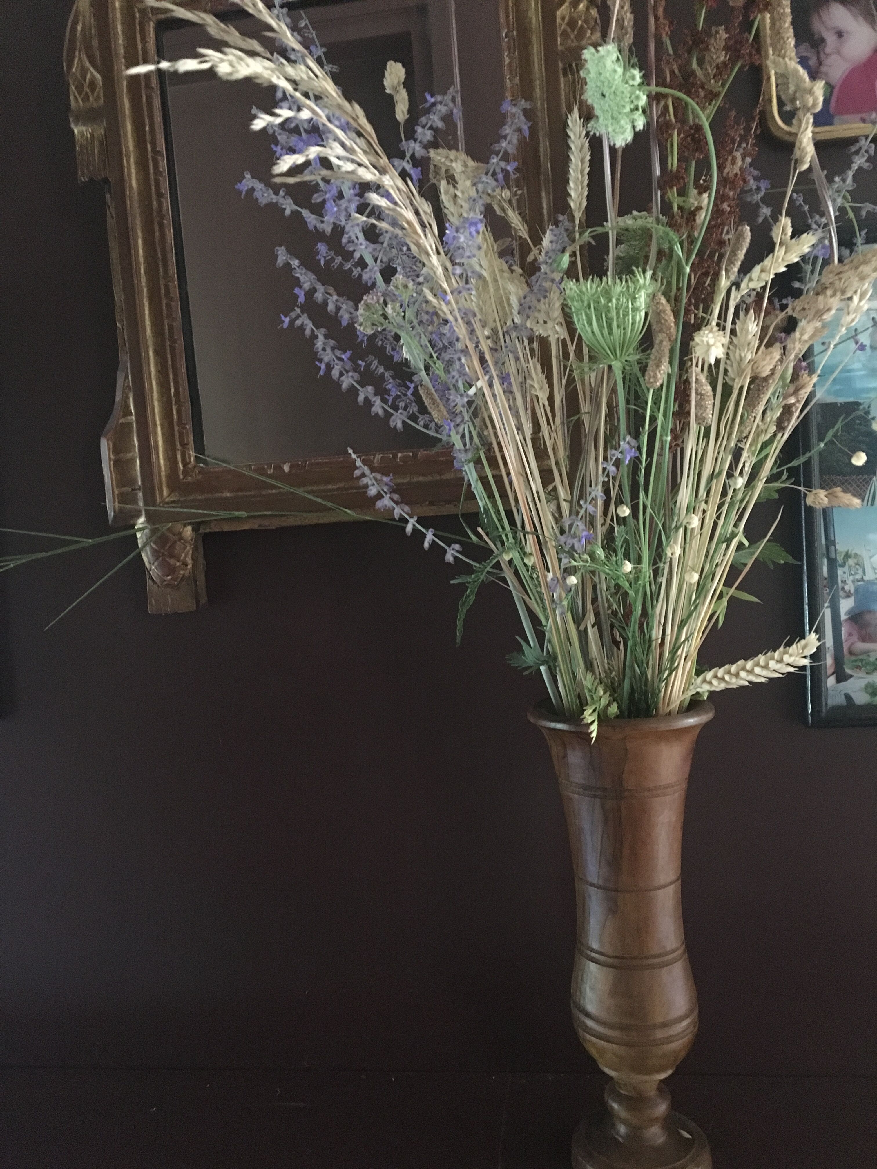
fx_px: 980
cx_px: 438
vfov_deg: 61.7
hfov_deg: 48.2
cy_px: 584
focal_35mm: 29
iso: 500
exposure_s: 1/17
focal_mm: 4.15
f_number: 2.2
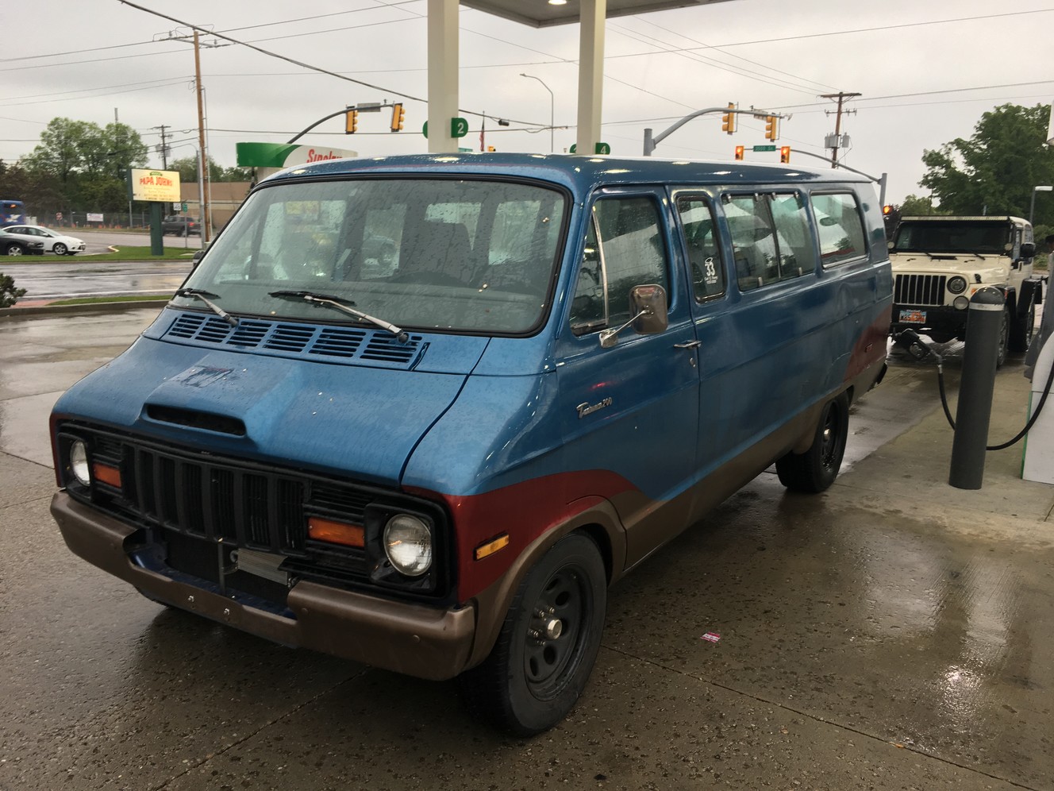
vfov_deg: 48.2
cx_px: 527
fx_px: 883
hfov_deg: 61.7
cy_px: 396
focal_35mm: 29
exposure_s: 1/60
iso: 25
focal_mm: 4.15
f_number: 2.2
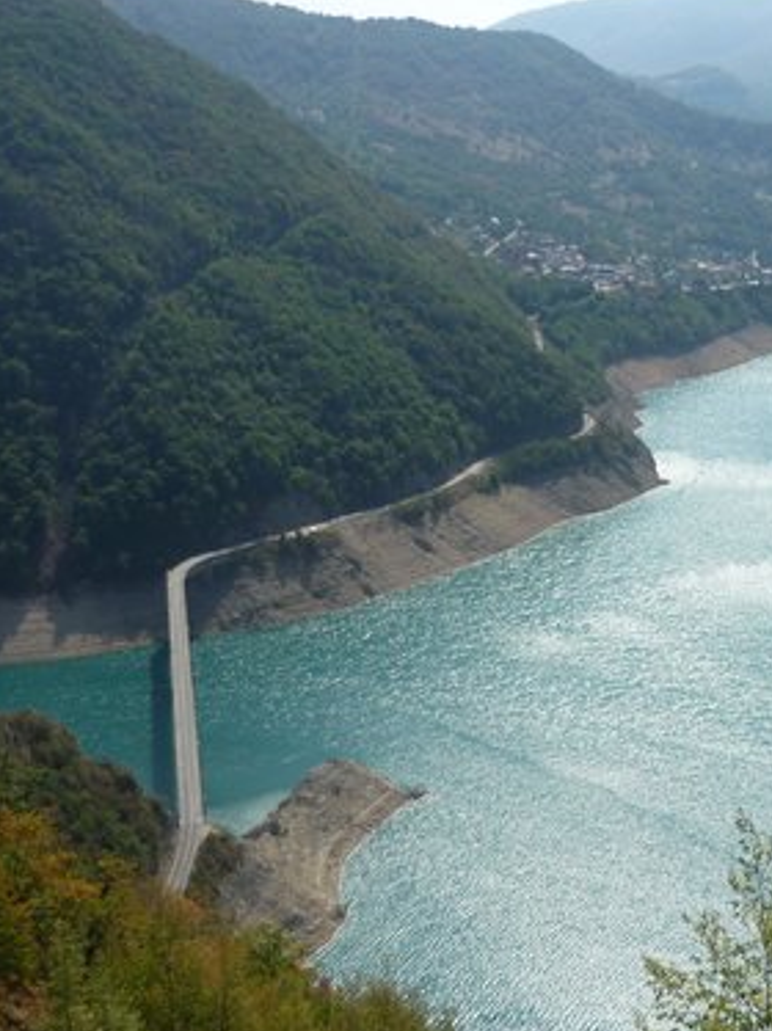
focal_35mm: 53
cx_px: 664
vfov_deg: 36.2
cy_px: 549
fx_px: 1578
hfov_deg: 26.7
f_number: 8
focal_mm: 5.5
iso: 100
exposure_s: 1/250
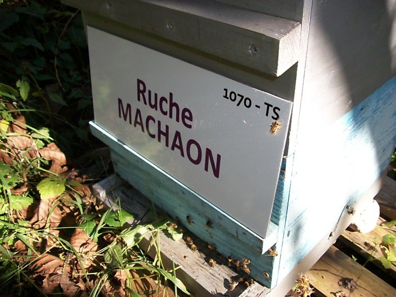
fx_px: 366
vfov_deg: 44.2
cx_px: 198
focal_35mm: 32
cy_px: 148
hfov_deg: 56.8
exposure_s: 1/320
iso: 80
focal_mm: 5.7
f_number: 2.9
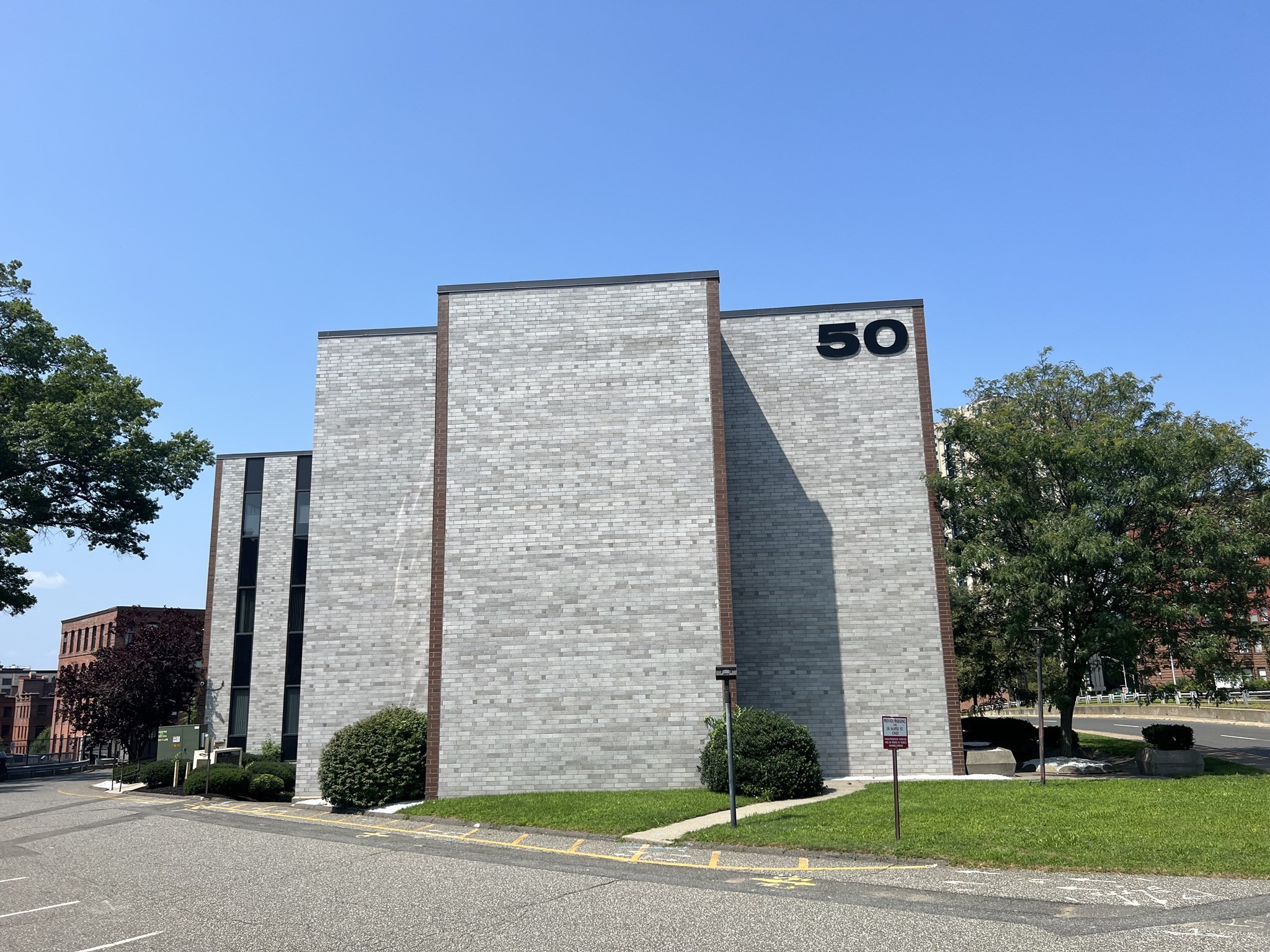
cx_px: 635
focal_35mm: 26
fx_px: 954
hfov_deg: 67.3
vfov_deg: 53.1
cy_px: 476
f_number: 1.5
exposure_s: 1/4630
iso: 50
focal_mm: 5.7
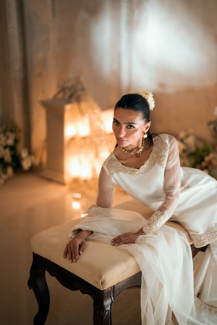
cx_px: 108
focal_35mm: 50
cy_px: 162
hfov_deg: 27.0
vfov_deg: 39.6
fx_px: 452
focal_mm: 50
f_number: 1.2
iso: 500
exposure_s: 1/320
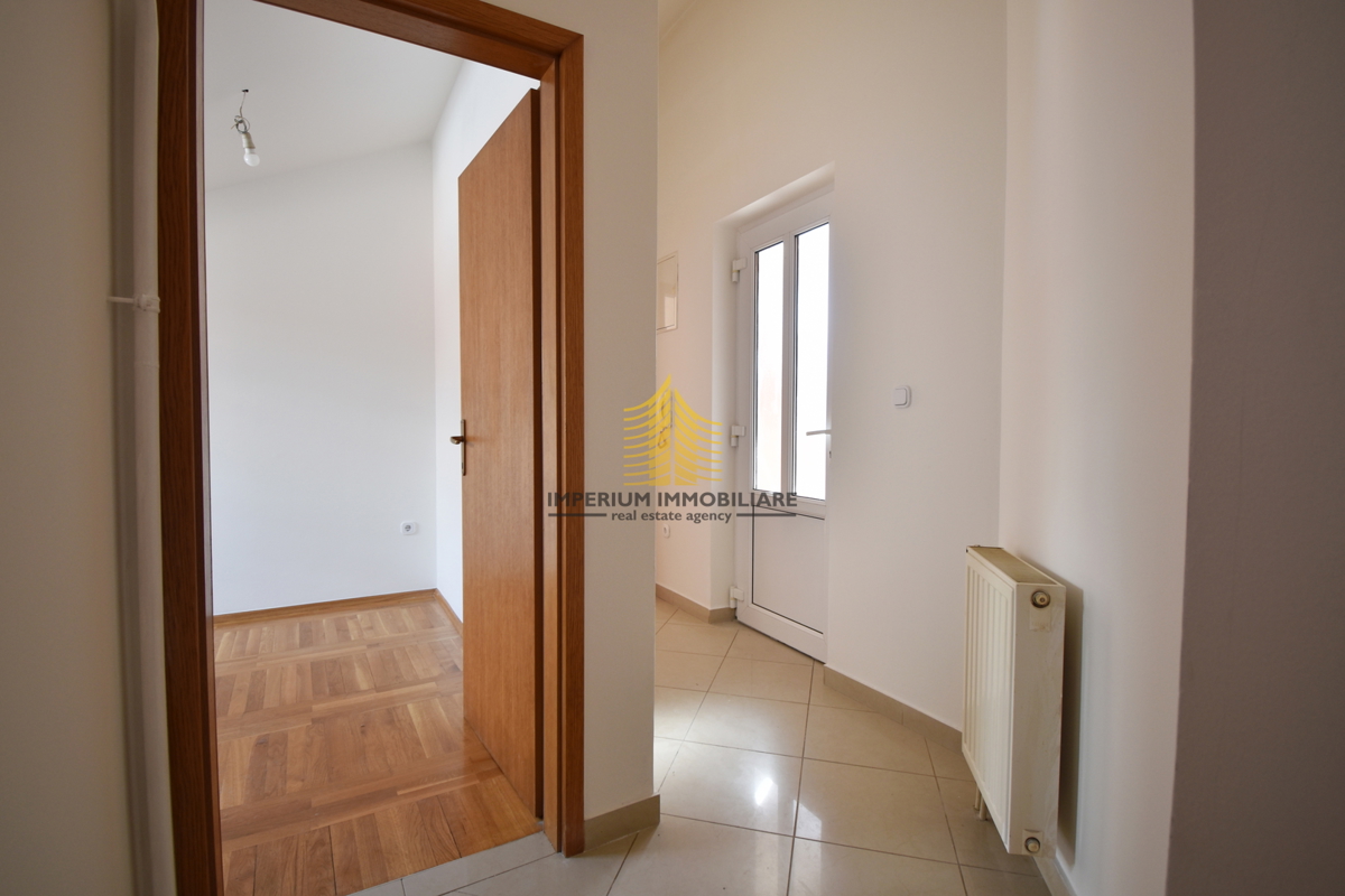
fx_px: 560
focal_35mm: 15
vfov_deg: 77.3
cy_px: 448
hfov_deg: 100.4
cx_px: 672
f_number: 4.5
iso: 140
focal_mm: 10
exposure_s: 1/30
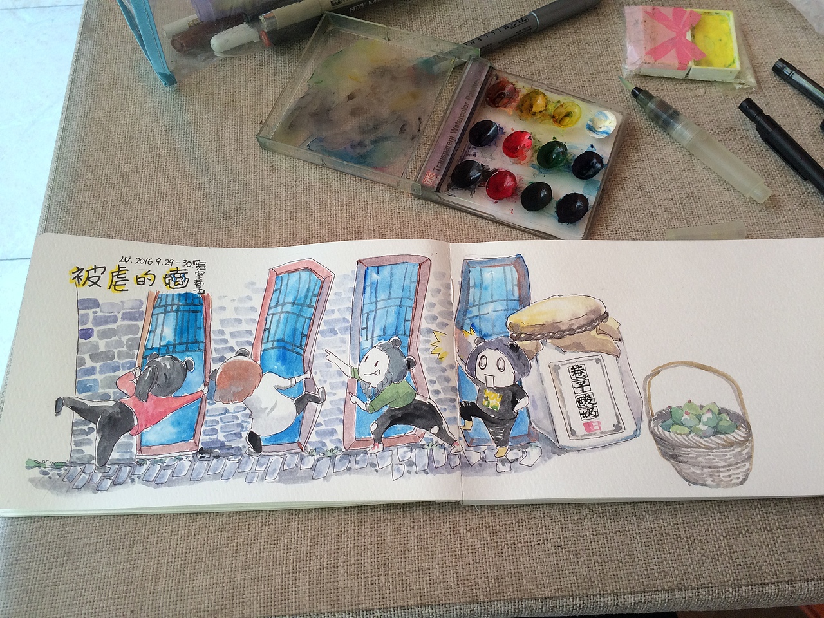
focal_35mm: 29
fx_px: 690
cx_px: 412
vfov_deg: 48.2
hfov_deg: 61.7
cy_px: 309
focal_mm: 4.15
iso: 64
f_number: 2.2
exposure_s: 1/100
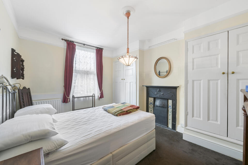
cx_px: 124
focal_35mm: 14
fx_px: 96
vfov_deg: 81.1
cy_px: 82
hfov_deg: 104.3
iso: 200
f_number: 16
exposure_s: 1/1.67
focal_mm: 14
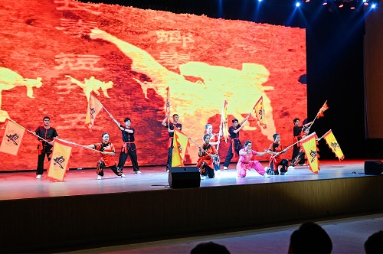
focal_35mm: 50
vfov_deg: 26.9
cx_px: 192
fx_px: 531
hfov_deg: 39.6
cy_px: 127
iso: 4000
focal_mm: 50
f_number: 5.6
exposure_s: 1/500
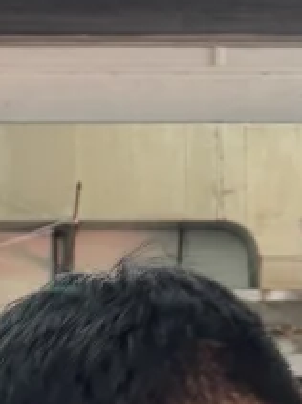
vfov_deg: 12.0
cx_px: 122
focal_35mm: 164
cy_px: 103
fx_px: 1910
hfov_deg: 9.0
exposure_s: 1/50
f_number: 1.78
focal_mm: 6.76
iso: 125
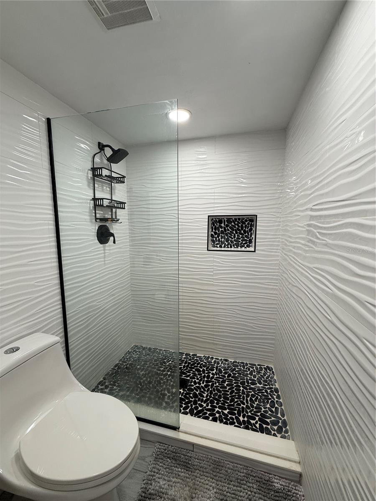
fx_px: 203
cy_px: 250
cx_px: 188
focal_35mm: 14
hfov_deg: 85.7
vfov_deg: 102.1
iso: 80
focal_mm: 2.22
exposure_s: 1/120
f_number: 2.2
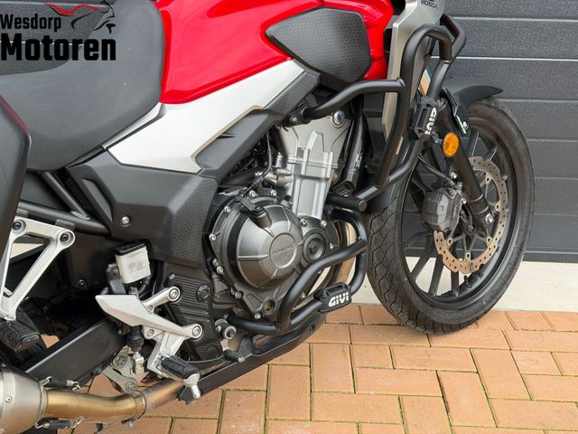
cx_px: 289
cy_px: 217
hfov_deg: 39.7
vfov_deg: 30.3
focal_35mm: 48
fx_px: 801
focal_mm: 6.76
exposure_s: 1/209
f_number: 1.78
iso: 64
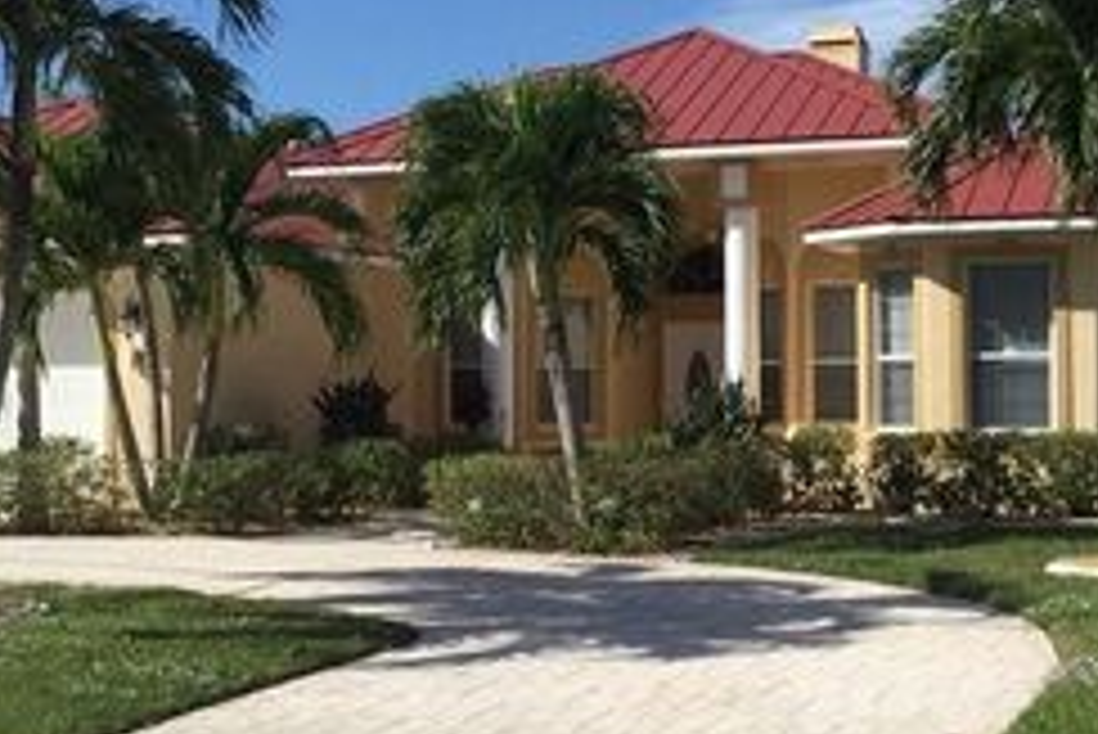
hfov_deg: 30.5
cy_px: 331
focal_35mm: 66
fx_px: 2014
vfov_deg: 20.6
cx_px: 544
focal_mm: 3.3
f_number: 2.4
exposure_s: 1/2037
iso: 25
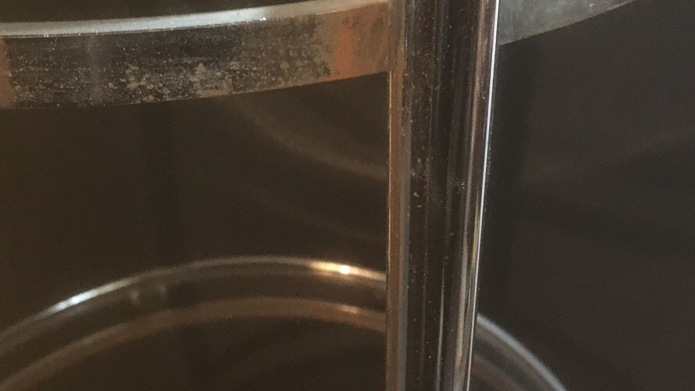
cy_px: 243
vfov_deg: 21.4
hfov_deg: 37.2
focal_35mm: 56
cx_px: 374
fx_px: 1032
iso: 500
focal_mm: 4.15
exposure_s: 1/17
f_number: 2.2
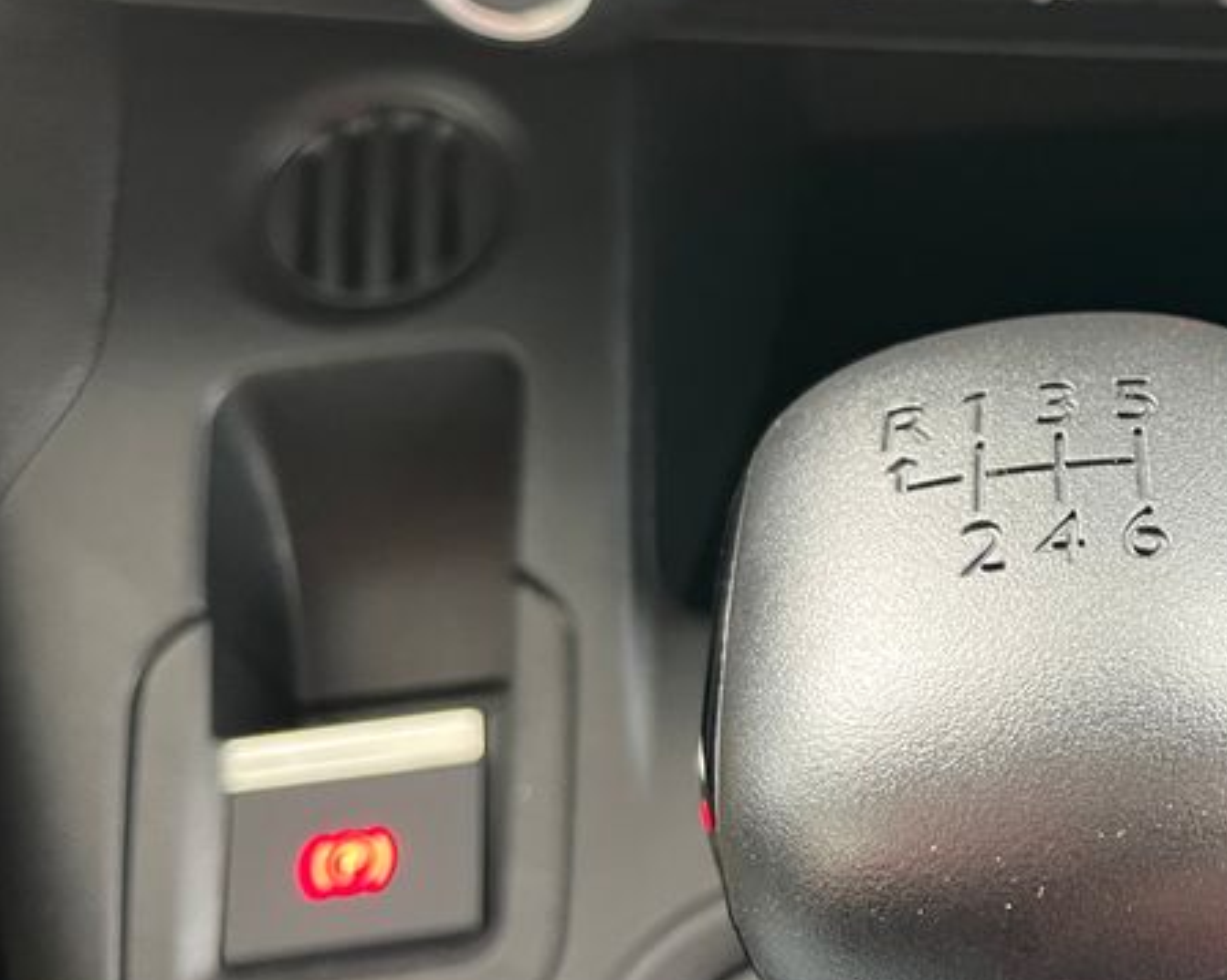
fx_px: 2105
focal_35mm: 58
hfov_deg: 29.6
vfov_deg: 26.2
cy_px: 408
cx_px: 1312
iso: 250
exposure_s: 1/60
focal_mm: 5.1
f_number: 1.6
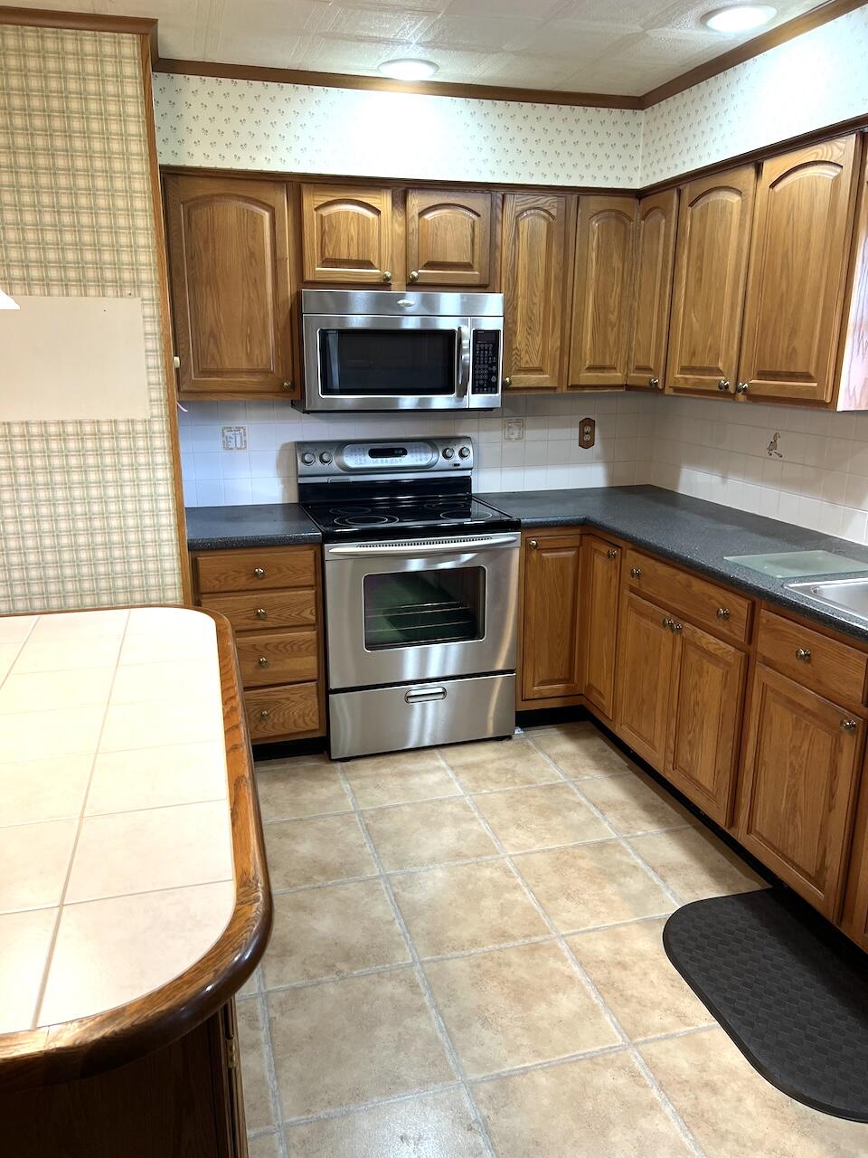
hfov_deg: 53.1
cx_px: 434
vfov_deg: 67.3
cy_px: 579
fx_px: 869
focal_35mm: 26
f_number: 1.5
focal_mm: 5.7
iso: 100
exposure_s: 1/120
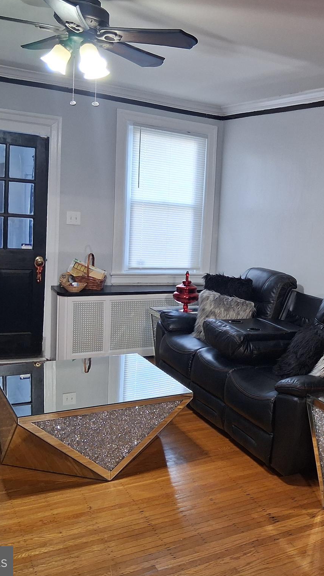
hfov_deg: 29.6
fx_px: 580
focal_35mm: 38
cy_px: 287
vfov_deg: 52.8
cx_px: 305
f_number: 1.8
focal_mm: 3.98
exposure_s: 1/60
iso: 320
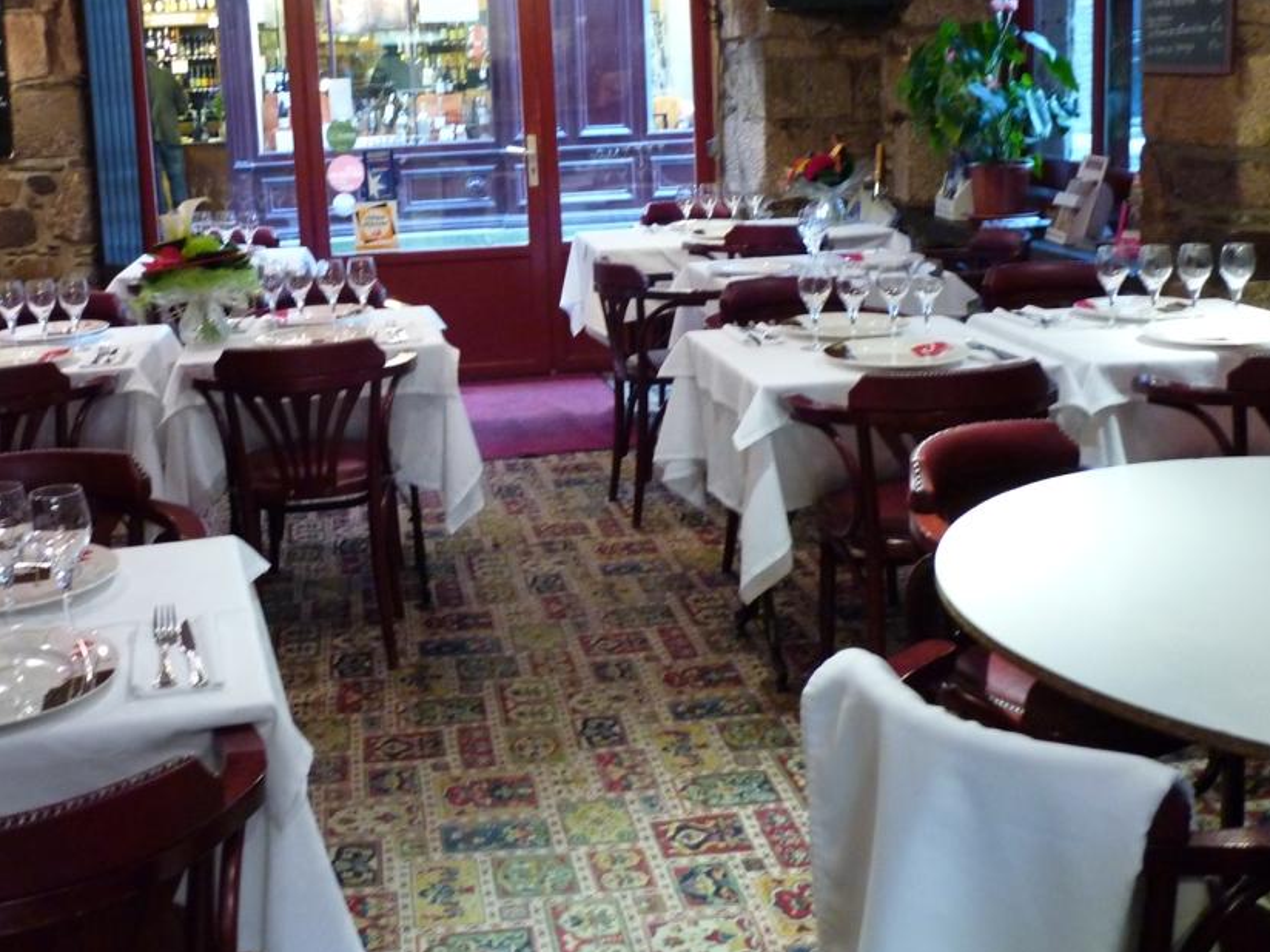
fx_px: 1504
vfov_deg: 35.0
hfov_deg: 45.5
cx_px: 492
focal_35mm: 41
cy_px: 368
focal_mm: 5.5
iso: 400
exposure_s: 1/10
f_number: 2.8
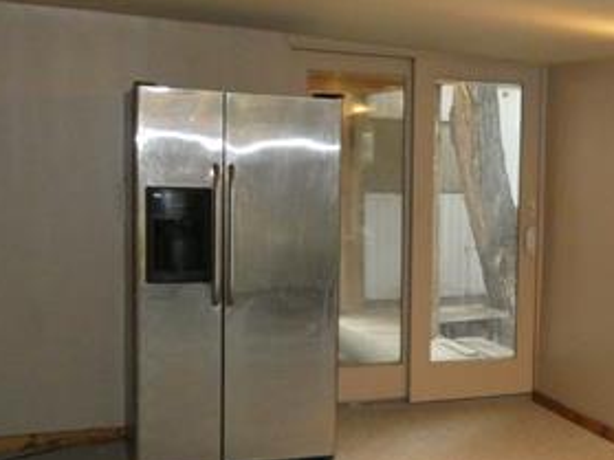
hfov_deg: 33.1
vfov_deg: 26.5
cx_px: 552
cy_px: 278
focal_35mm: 55
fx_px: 975
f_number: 3.3
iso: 800
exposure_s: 1/125
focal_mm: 4.3
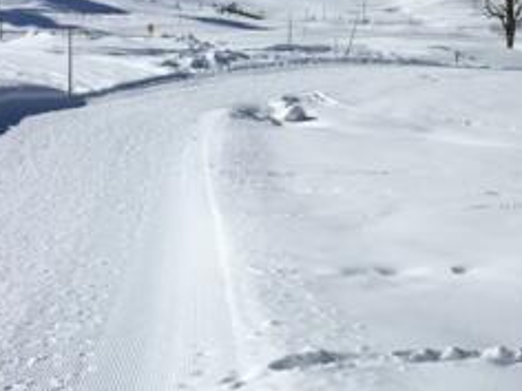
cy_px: -7
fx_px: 1086
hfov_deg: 24.4
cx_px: 634
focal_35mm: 72
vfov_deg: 19.8
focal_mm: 4.15
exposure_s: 1/5650
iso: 32
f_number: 2.2
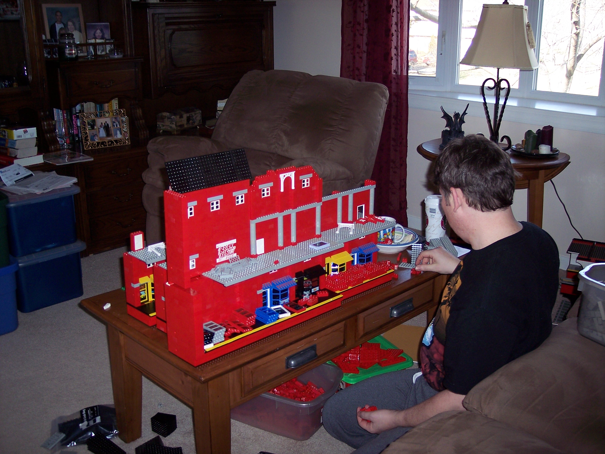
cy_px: 227
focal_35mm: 39
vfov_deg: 36.8
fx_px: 682
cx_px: 302
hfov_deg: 47.9
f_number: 2.8
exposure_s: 1/60
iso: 100
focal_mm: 8
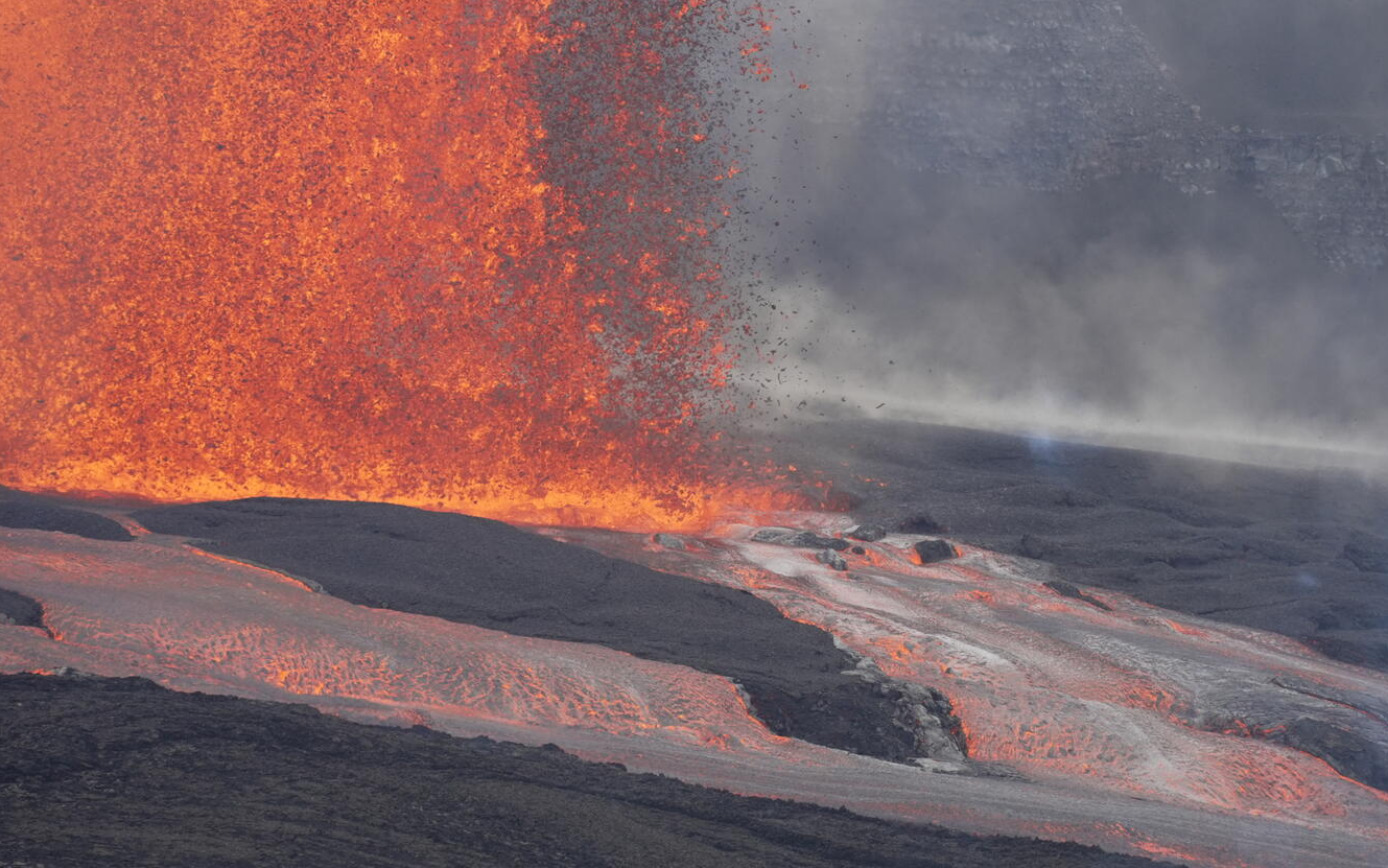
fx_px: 7756
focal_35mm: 205
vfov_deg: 6.4
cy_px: 431
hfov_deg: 10.2
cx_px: 695
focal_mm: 200
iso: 1250
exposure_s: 1/1250
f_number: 7.1
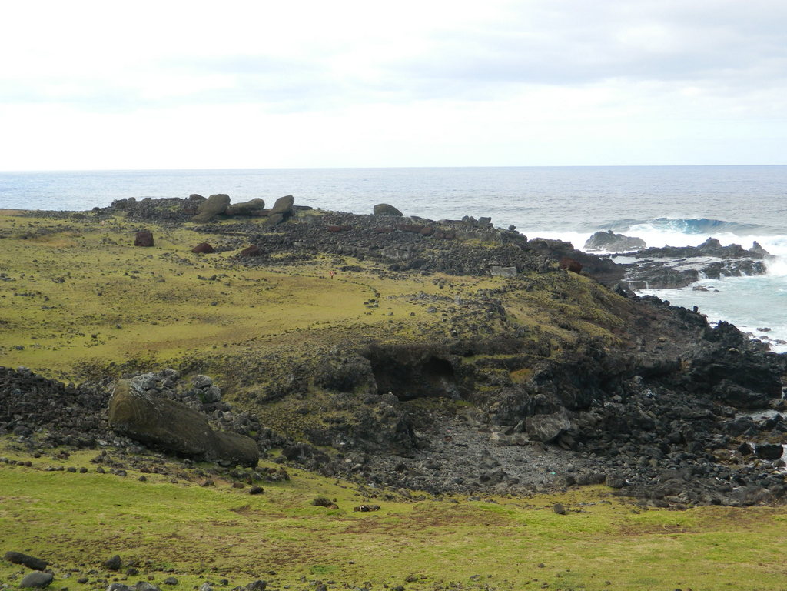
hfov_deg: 33.8
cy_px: 296
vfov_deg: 25.7
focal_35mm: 57
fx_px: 1296
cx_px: 394
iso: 110
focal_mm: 10.2
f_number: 3.8
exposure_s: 1/400
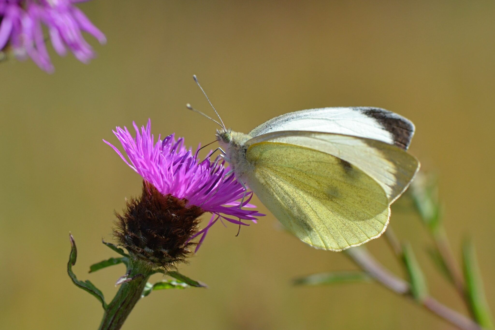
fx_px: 2165
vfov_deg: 8.7
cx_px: 248
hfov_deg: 13.0
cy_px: 165
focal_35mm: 158
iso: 400
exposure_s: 1/1600
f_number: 6.3
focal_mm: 105
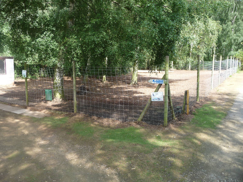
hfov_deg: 60.0
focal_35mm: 30
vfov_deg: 46.8
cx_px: 122
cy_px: 91
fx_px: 211
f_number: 3.4
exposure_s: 1/160
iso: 100
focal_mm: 5
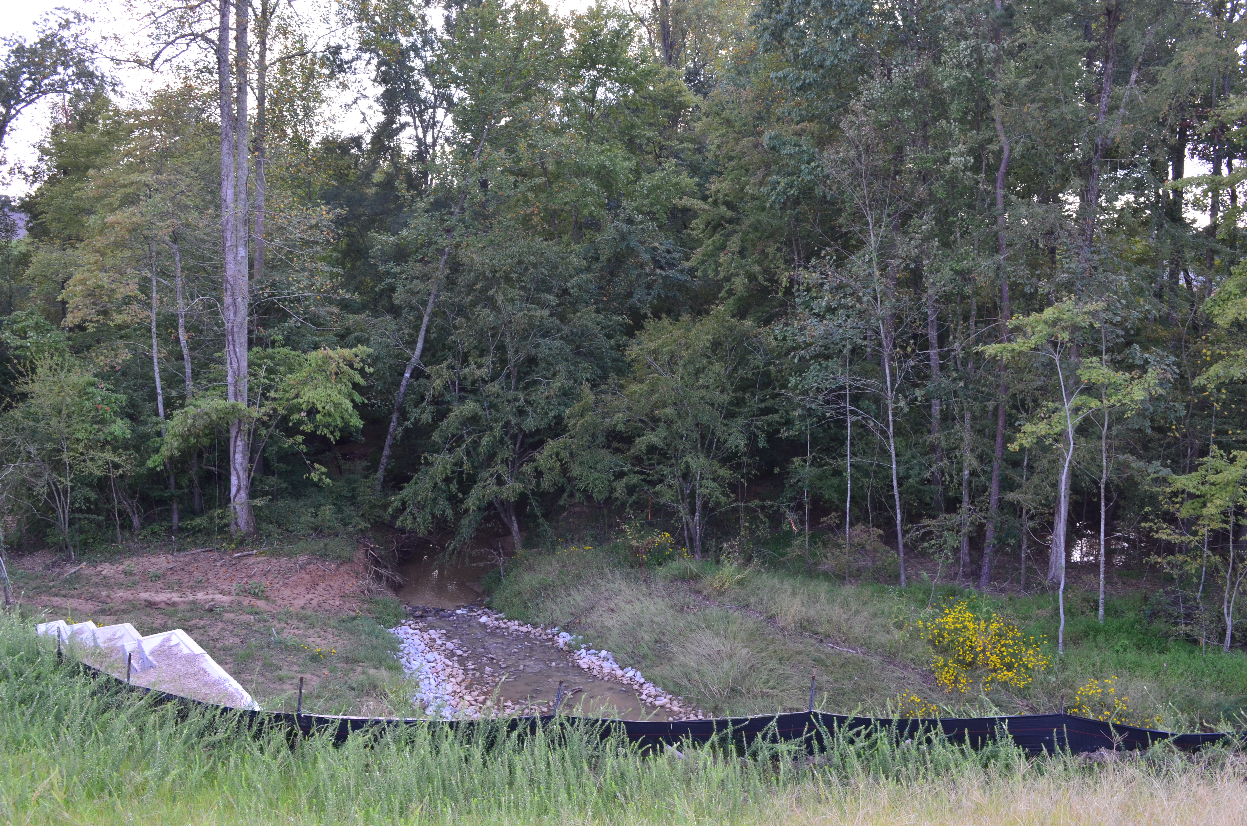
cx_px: 624
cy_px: 413
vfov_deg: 39.8
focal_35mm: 33
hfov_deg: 57.3
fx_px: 1141
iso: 320
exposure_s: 1/60
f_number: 10
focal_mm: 22
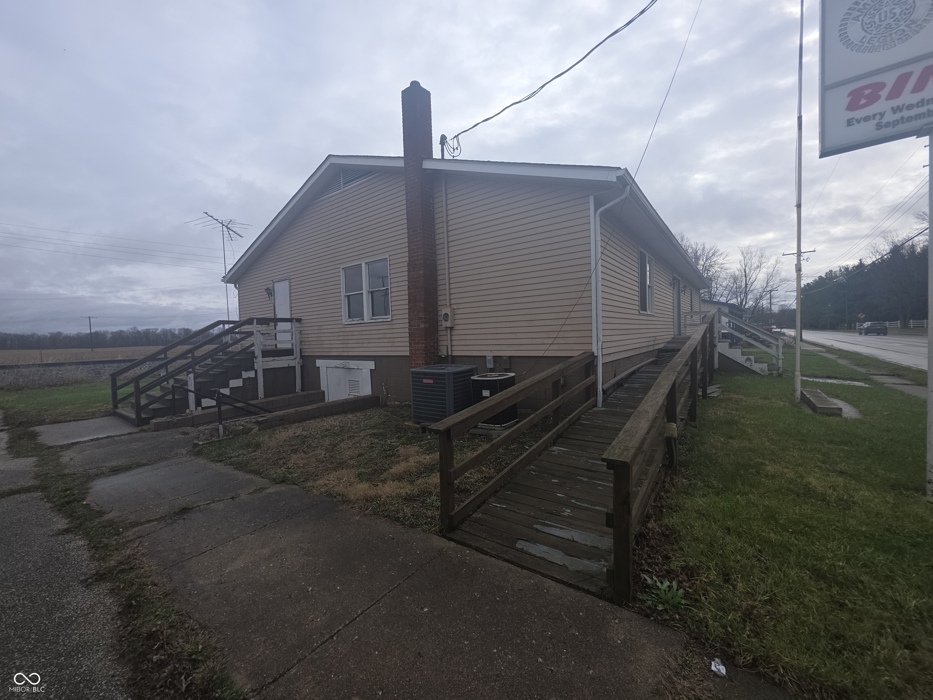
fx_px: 350
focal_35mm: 13
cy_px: 350
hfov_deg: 106.2
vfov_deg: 89.9
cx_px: 466
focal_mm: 2.2
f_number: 1.9
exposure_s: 1/1186
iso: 20
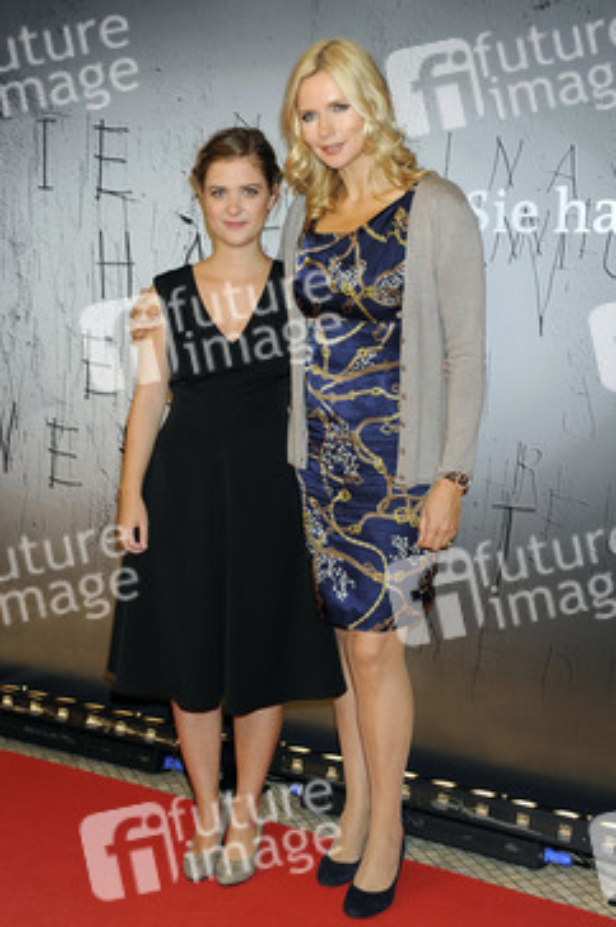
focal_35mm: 55
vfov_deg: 36.3
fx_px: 1414
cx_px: 285
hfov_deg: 24.6
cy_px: 458
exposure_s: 1/160
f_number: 5.6
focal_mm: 50
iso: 800
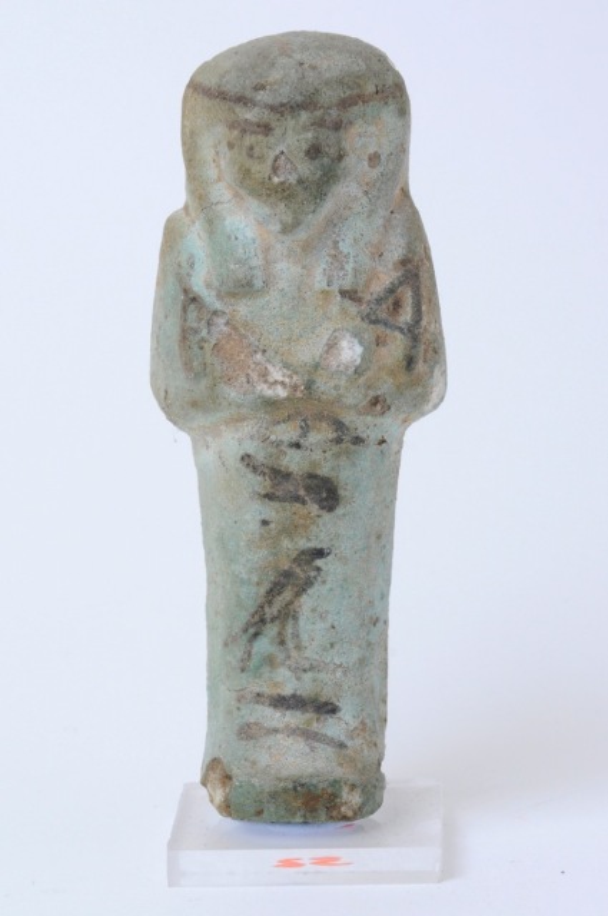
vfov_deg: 13.1
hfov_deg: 8.7
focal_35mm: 158
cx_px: 304
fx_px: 4001
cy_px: 458
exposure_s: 1/4
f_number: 16
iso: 200
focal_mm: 105
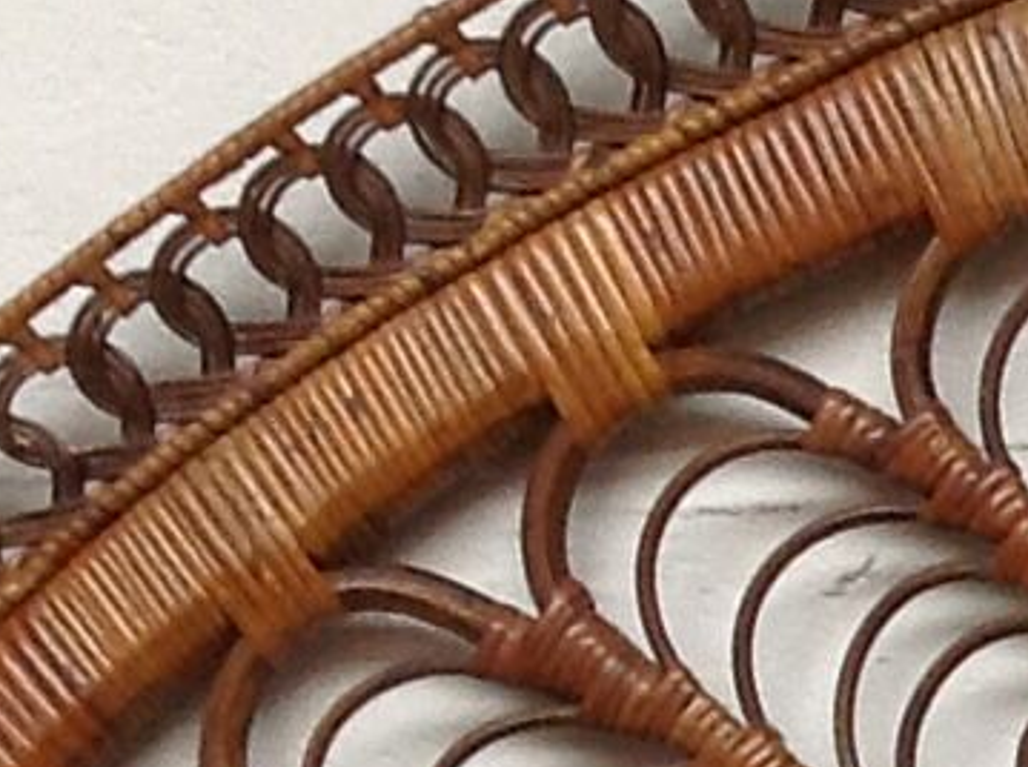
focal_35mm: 253
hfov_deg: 7.4
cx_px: 2428
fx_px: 7501
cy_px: 2069
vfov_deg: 5.6
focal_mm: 4.28
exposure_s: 1/15
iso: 100
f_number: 2.4
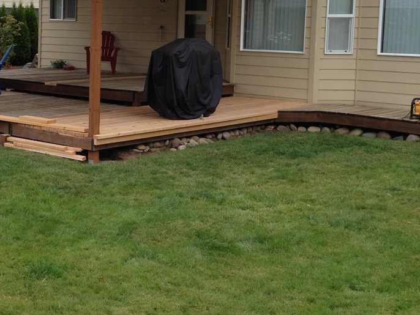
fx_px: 825
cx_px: 95
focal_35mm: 68
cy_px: 76
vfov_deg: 21.4
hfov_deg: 28.1
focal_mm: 4.28
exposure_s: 1/756
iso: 64
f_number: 2.4
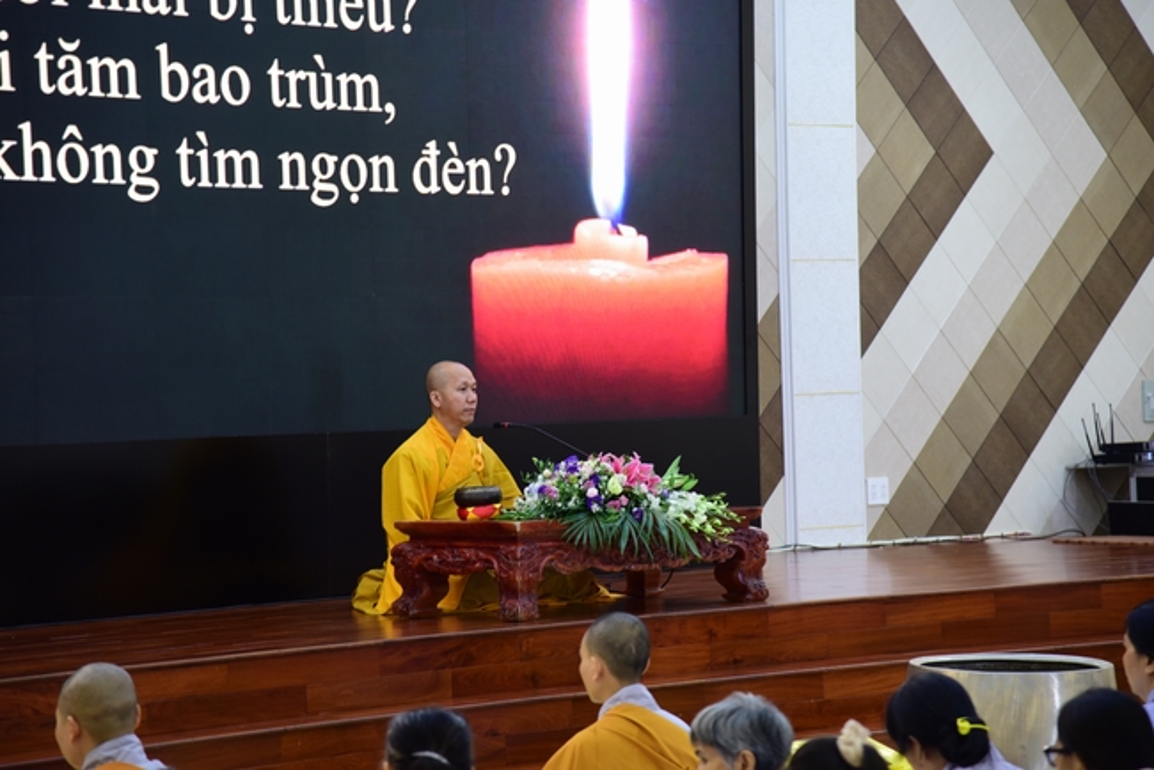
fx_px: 3848
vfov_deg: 11.4
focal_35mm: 120
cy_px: 385
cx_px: 577
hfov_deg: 17.1
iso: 1000
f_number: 4.5
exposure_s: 1/30
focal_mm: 120
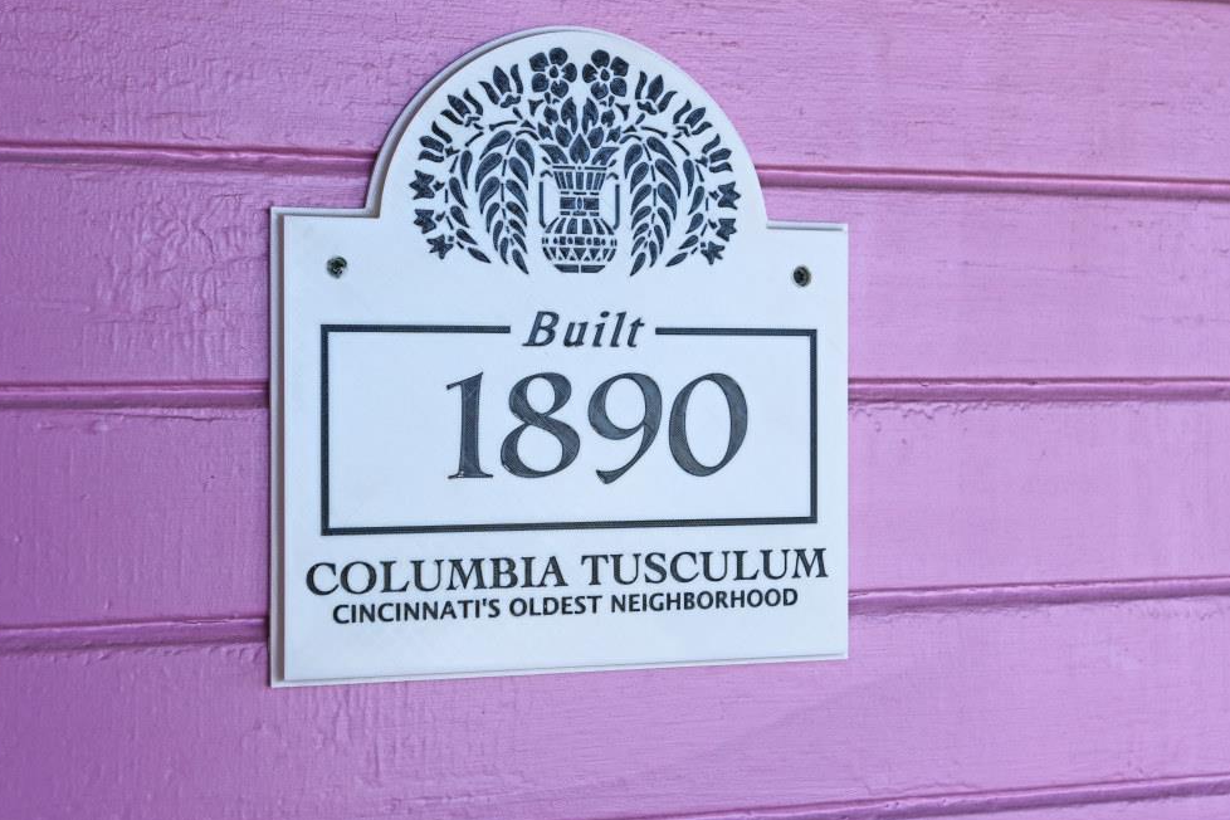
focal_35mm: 46
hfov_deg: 42.7
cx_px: 602
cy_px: 380
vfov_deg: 29.2
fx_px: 1572
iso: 200
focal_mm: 30
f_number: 5
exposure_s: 1/250
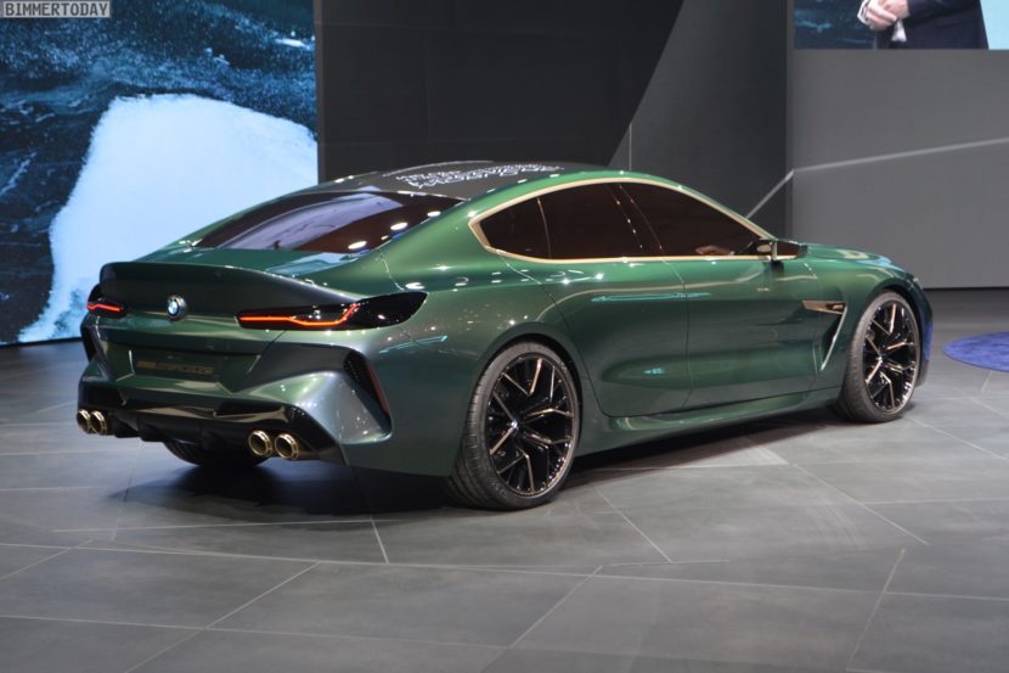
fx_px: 2017
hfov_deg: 28.1
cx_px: 504
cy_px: 336
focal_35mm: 72
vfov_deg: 18.9
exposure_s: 1/60
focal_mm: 48
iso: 560
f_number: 5.3
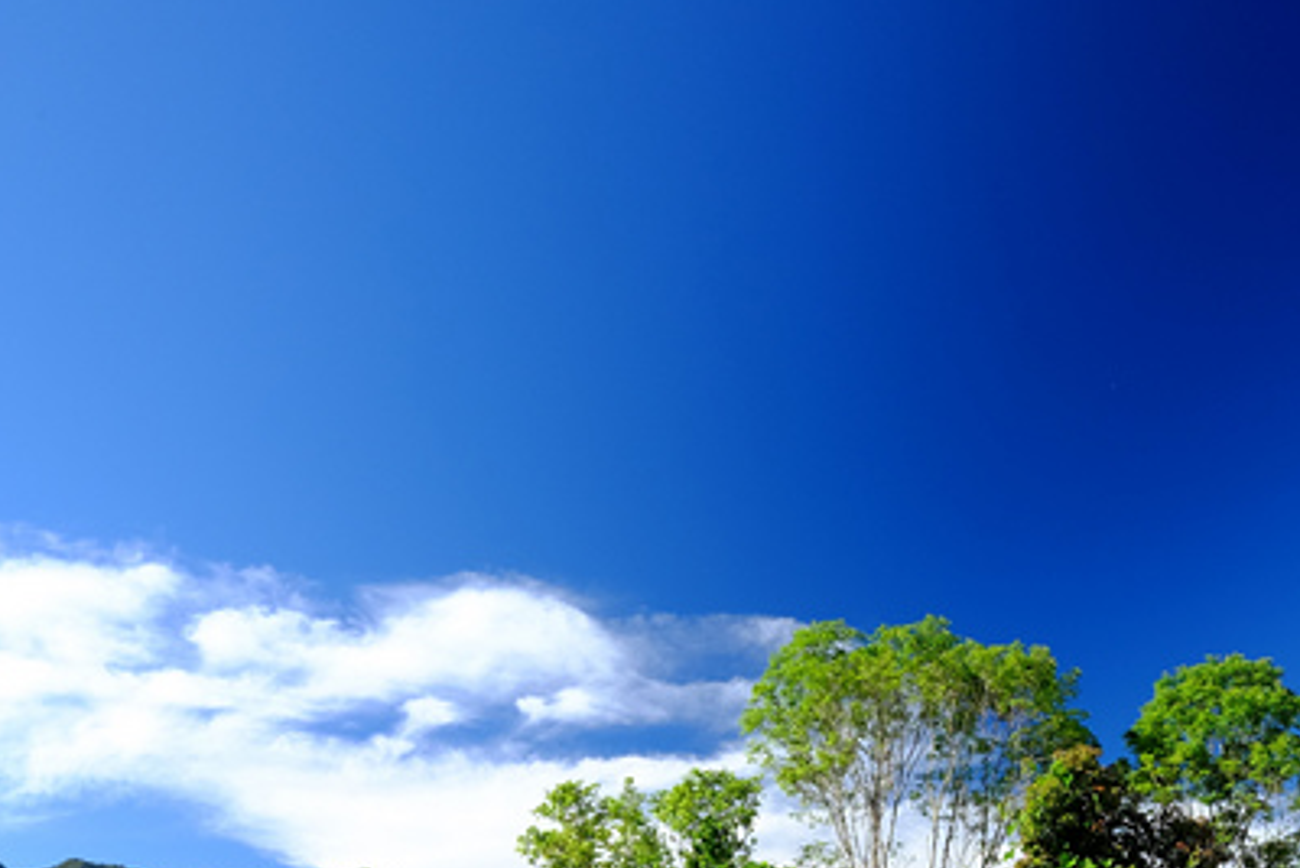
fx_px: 1084
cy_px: 762
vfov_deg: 40.7
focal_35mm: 30
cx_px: 848
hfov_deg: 60.7
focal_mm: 10
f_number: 10
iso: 200
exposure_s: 1/40
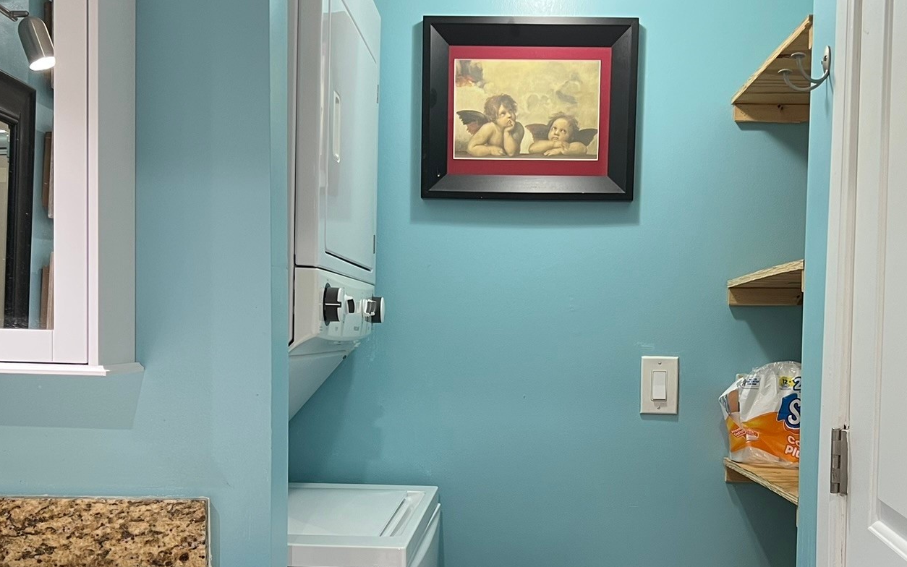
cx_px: 488
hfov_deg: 44.3
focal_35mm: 45
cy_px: 415
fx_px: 1112
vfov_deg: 28.2
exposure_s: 1/60
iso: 160
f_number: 1.5
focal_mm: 5.7
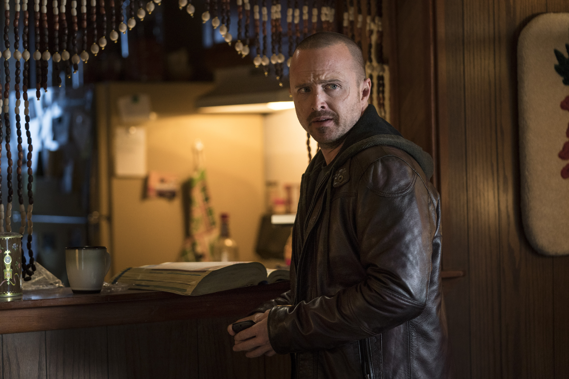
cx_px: 284
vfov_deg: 13.4
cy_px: 190
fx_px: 1612
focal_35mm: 102
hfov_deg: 20.0
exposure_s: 1/200
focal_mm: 102
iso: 2500
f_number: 2.8
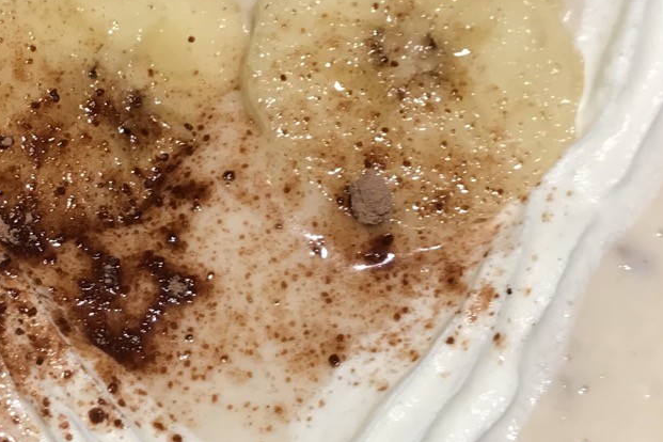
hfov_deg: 21.1
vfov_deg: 14.2
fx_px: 1768
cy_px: 122
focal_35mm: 96
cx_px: 164
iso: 32
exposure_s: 1/99
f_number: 1.8
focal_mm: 3.99
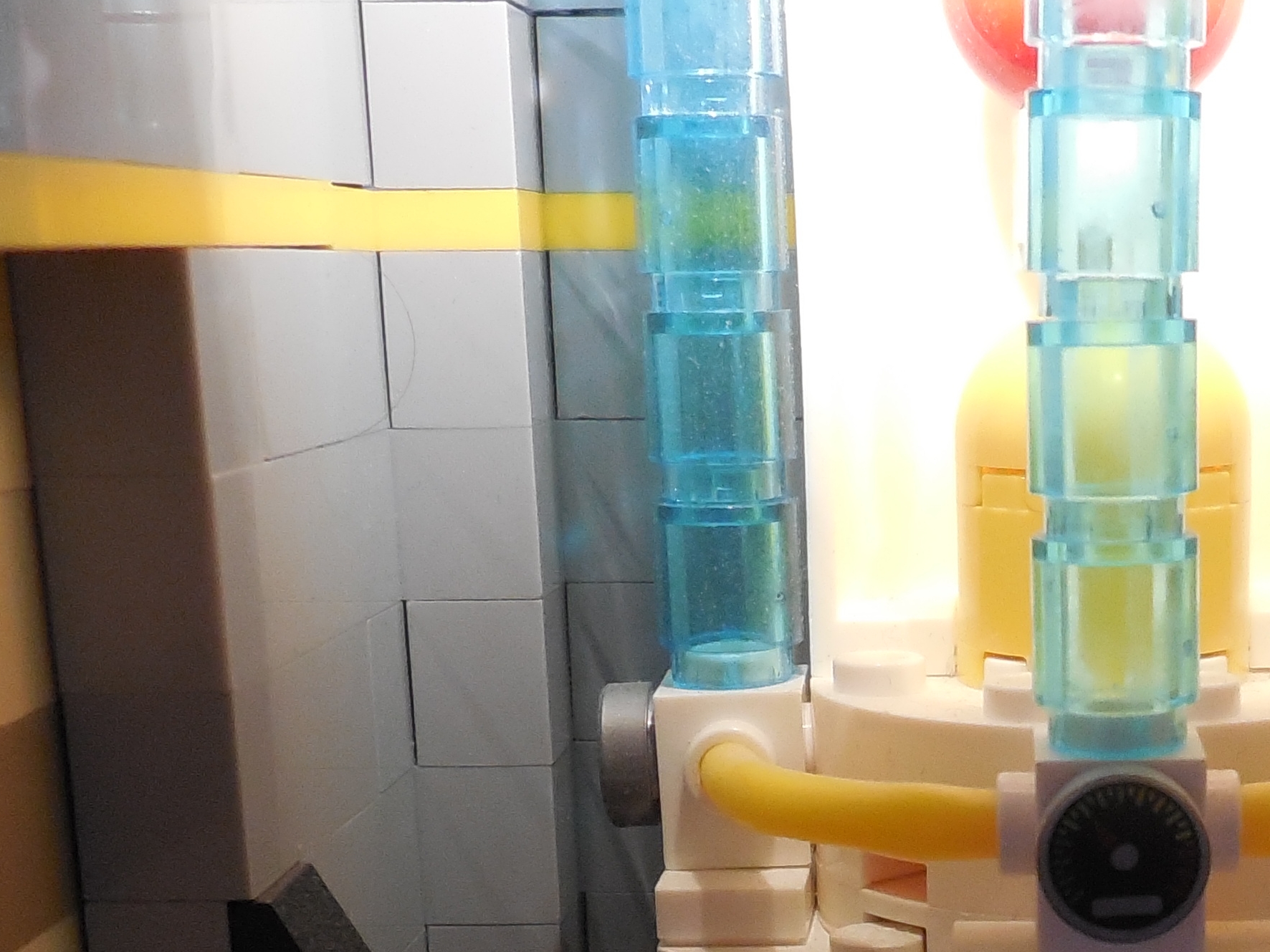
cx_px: 1067
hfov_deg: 29.0
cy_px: 970
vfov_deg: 21.7
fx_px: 2385
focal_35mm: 65
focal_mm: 4.5
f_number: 3.1
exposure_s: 1/13
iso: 400
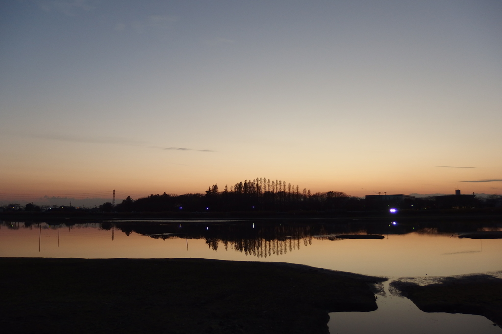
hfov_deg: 69.4
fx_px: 362
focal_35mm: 26
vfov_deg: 49.5
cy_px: 167
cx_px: 251
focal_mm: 4.7
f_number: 2
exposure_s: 1/80
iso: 100
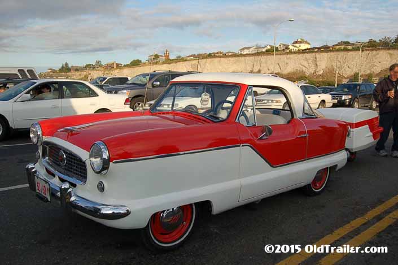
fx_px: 365
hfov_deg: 57.3
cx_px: 199
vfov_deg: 39.9
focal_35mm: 33
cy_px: 132
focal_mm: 22
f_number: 8
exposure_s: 1/250
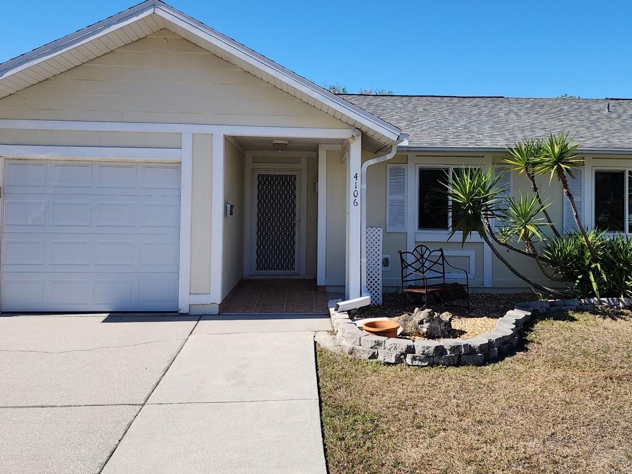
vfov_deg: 44.0
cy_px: 196
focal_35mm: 32
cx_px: 341
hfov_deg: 56.7
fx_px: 584
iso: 12
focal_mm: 6.4
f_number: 1.8
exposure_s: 1/1117
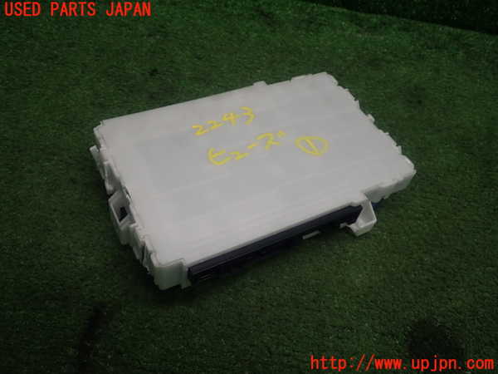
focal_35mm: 32
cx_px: 249
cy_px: 187
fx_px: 460
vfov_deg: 44.2
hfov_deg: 56.8
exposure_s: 1/60
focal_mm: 5.79
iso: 100
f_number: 2.4
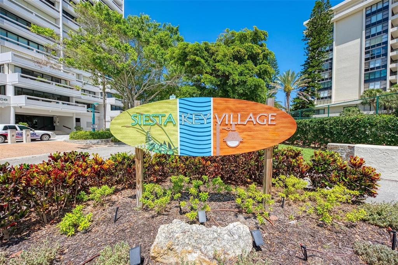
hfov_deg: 104.2
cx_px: 199
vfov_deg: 81.2
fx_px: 155
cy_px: 132
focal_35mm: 14
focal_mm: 14
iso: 200
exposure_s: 1/200
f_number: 7.1
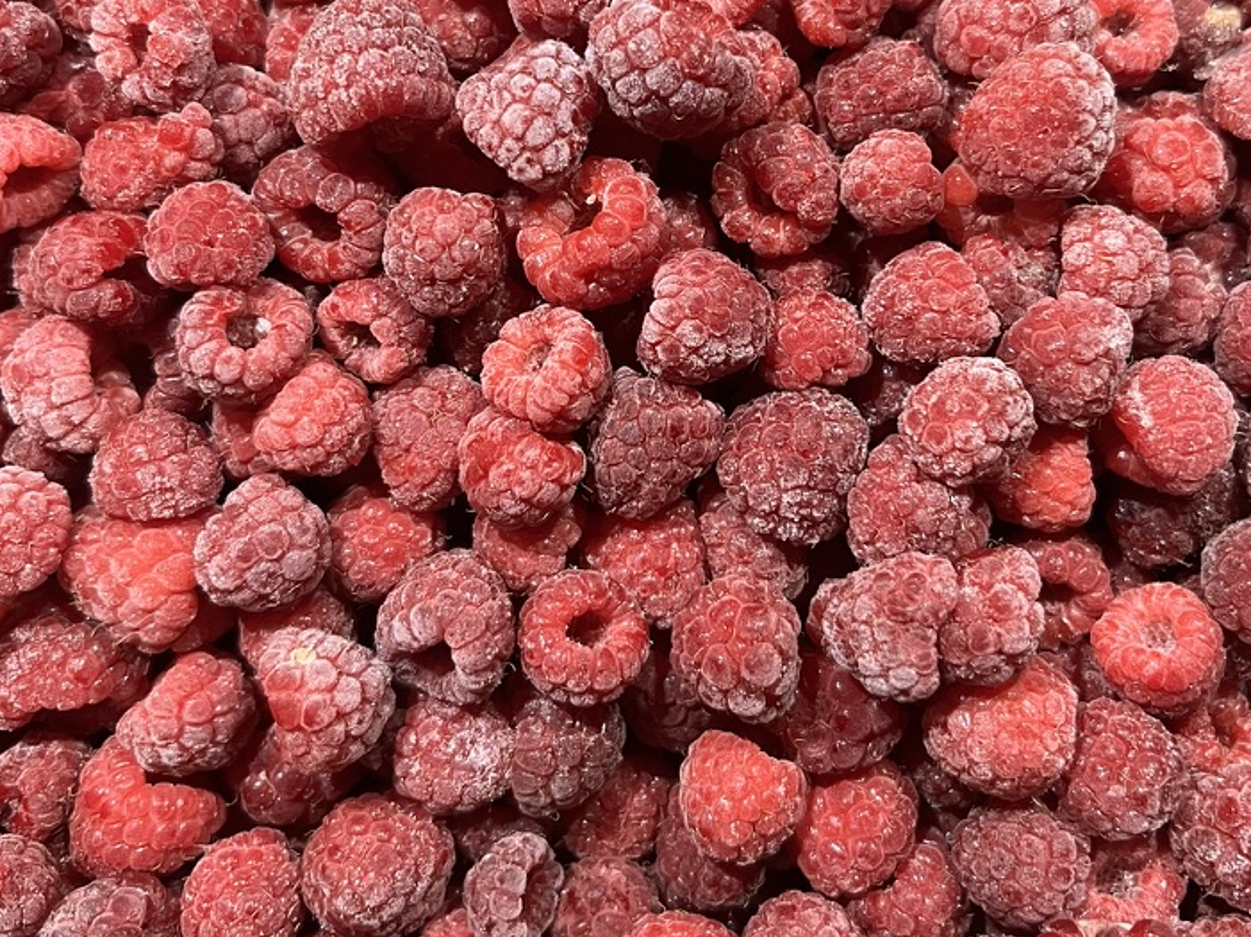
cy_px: 268
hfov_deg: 49.0
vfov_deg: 37.0
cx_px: 657
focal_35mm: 38
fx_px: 1373
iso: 500
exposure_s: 1/60
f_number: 1.5
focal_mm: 5.7
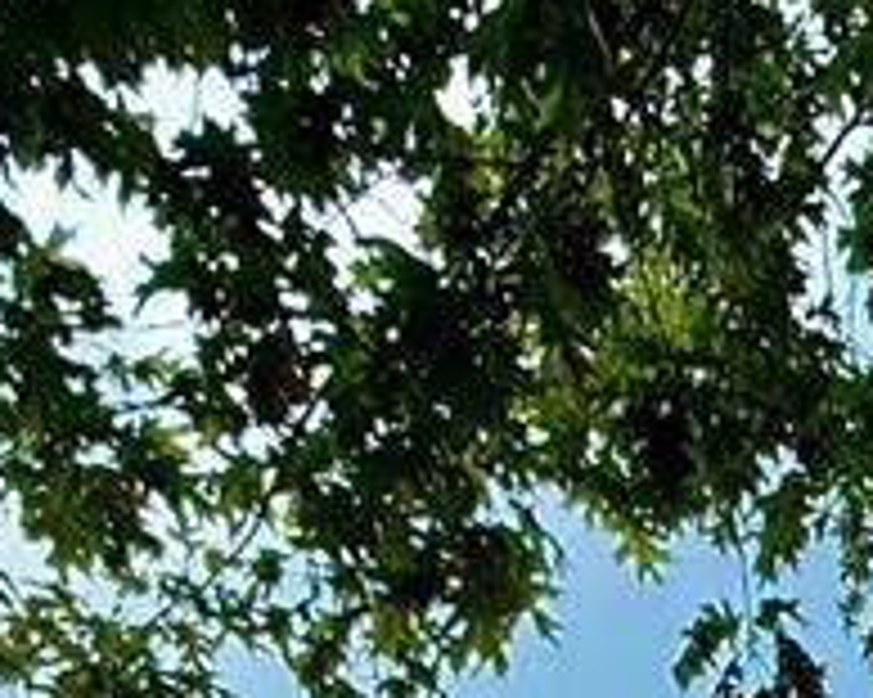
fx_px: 1859
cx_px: 1264
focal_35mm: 72
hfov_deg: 22.3
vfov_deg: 14.5
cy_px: 1644
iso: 64
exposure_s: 1/374
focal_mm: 2.22
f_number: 2.2
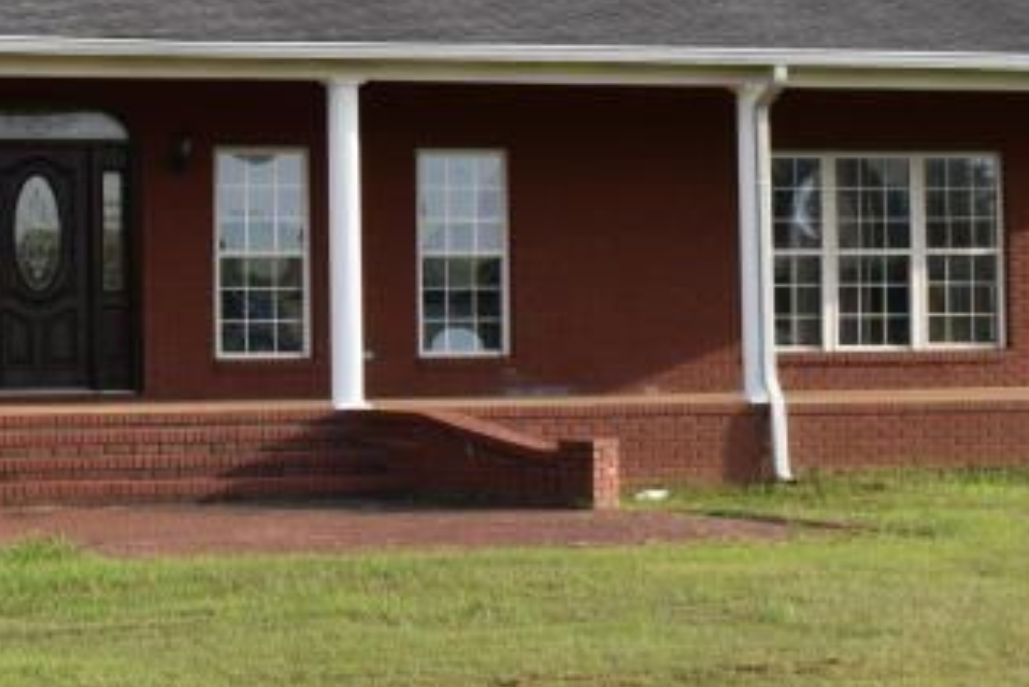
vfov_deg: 12.0
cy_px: 158
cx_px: -52
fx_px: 3254
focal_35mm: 114
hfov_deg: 17.5
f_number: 9
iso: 200
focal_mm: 21
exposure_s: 1/320
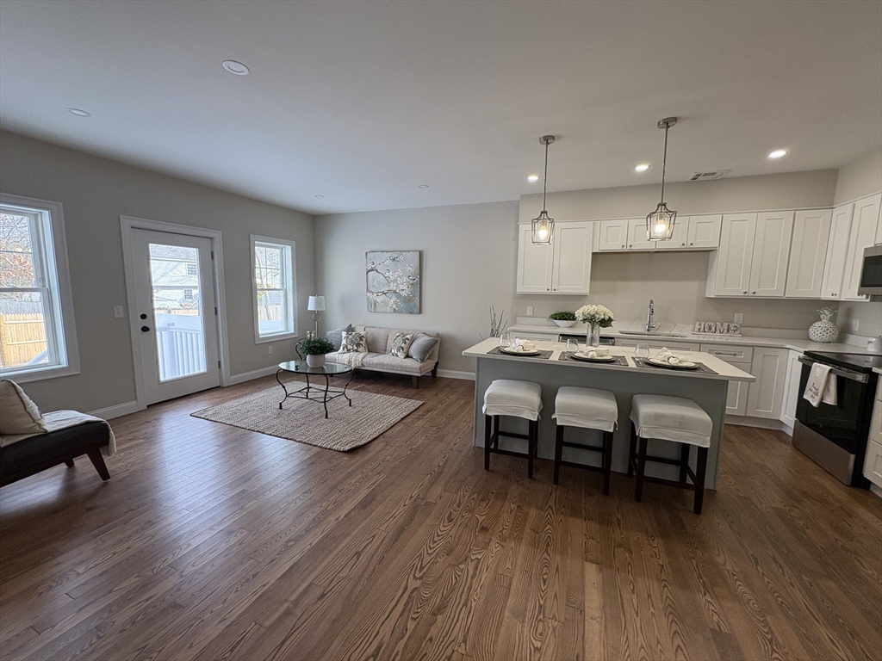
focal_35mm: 14
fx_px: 357
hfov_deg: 102.1
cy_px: 330
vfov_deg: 85.7
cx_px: 441
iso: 160
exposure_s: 1/120
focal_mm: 2.22
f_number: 2.2
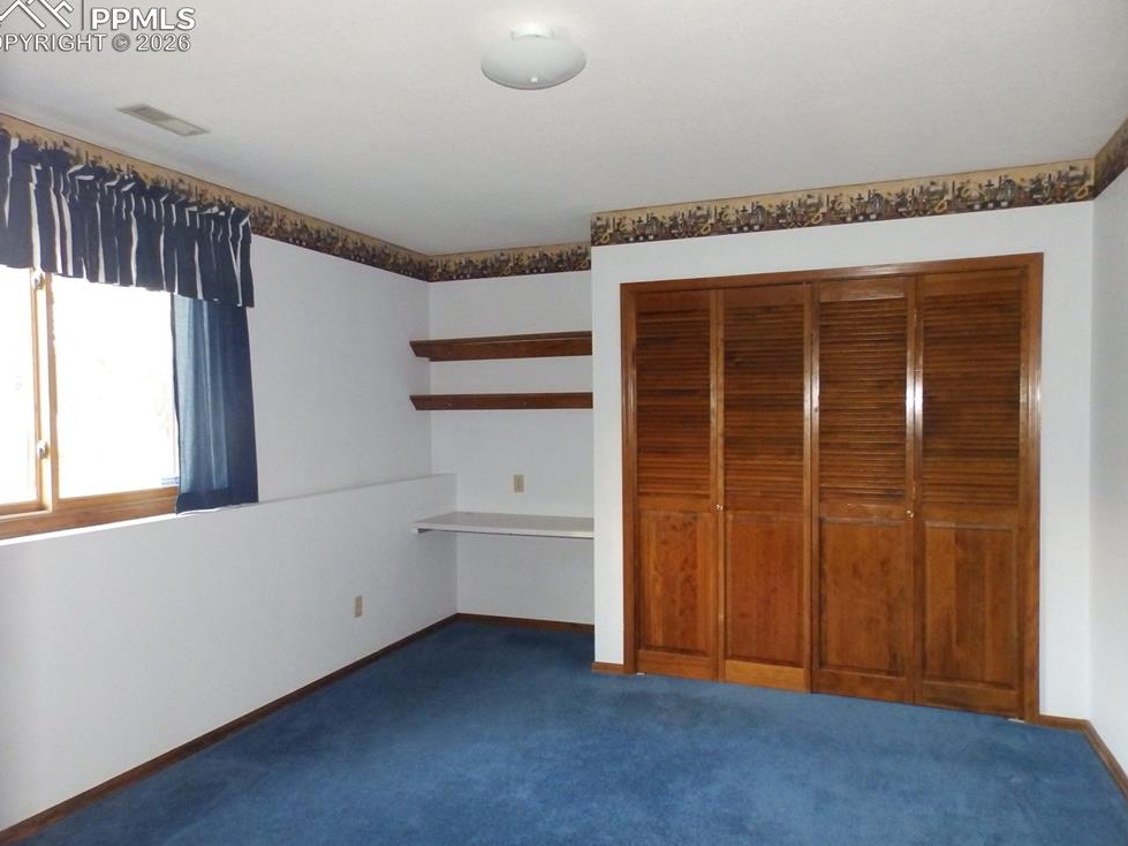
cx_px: 554
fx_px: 749
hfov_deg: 73.9
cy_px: 429
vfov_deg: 58.9
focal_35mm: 23
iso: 800
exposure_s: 1/30
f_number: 3.4
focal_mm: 4
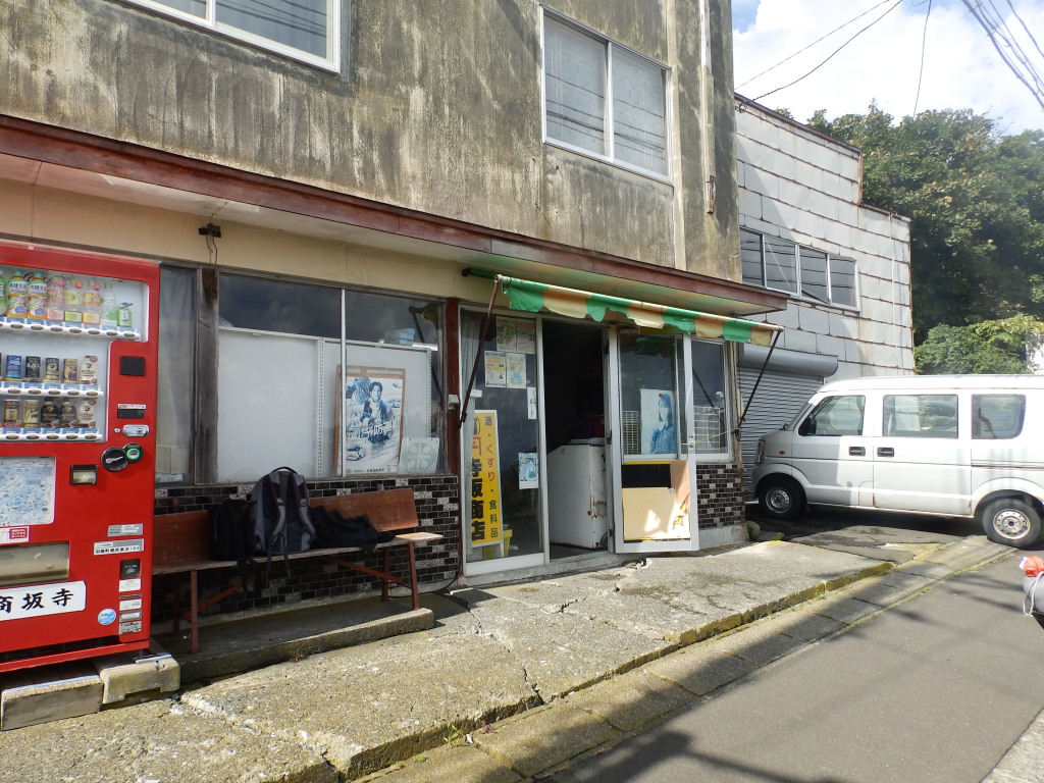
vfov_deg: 61.1
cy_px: 392
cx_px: 522
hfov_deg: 76.4
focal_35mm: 22
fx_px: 664
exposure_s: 1/400
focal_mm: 4
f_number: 4.5
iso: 80
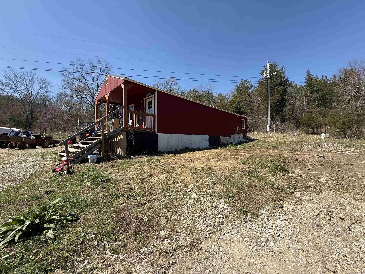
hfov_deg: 102.1
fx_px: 148
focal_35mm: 14
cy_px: 137
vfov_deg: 85.7
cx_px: 182
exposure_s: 1/1125
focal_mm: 2.22
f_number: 2.2
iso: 50
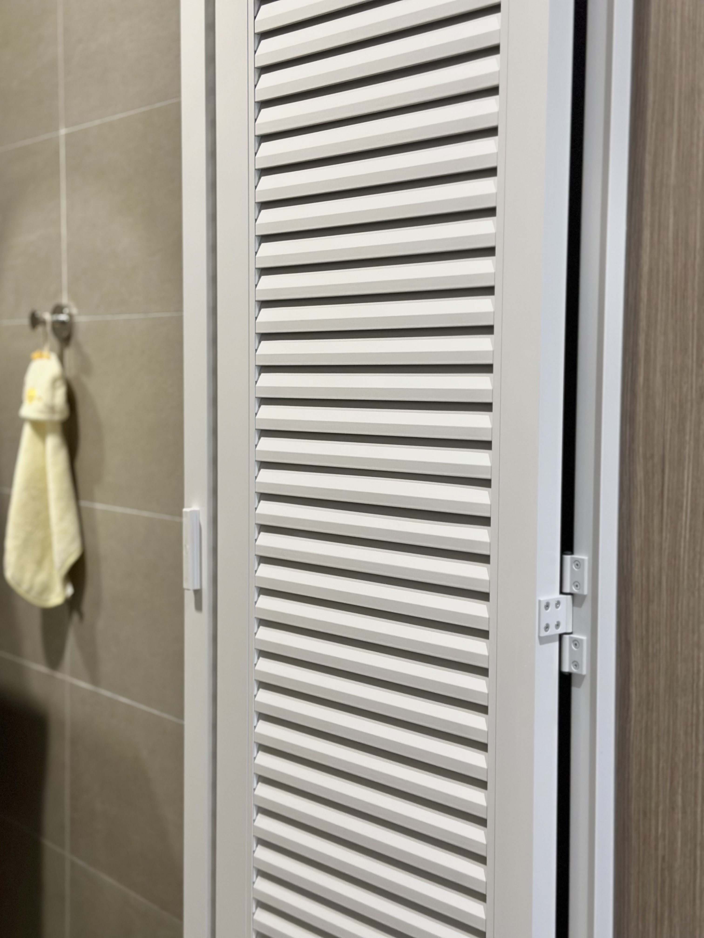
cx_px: 352
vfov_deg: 39.7
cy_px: 469
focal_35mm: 48
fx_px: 1302
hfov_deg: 30.3
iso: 125
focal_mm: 6.86
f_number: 1.78
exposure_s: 1/50
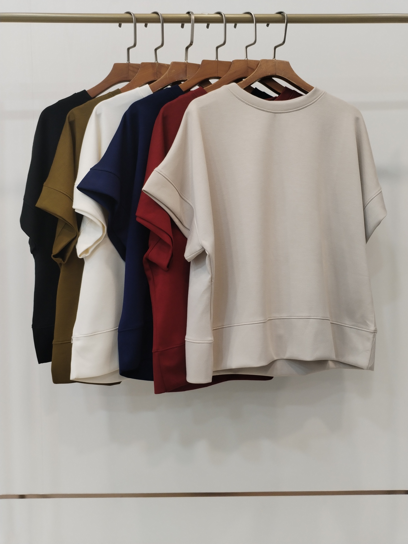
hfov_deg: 48.2
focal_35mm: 29
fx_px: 456
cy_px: 272
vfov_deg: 61.7
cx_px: 204
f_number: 1.8
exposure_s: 1/50
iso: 301
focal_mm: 4.75
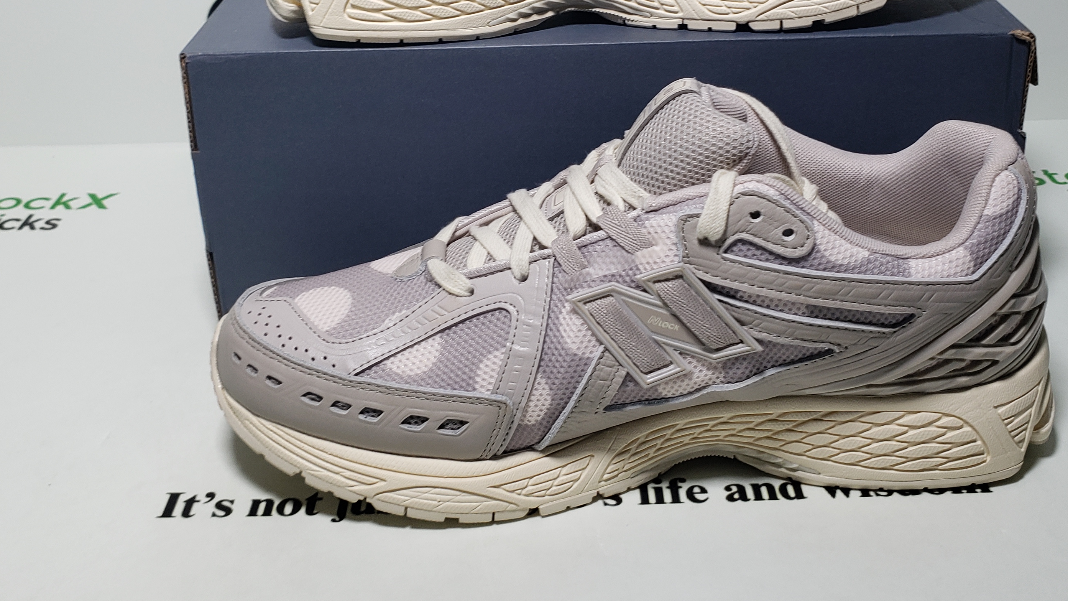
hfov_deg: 49.4
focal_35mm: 41
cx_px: 559
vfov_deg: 28.2
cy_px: 88
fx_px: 1161
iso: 50
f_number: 2.4
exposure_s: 1/180
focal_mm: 4.3
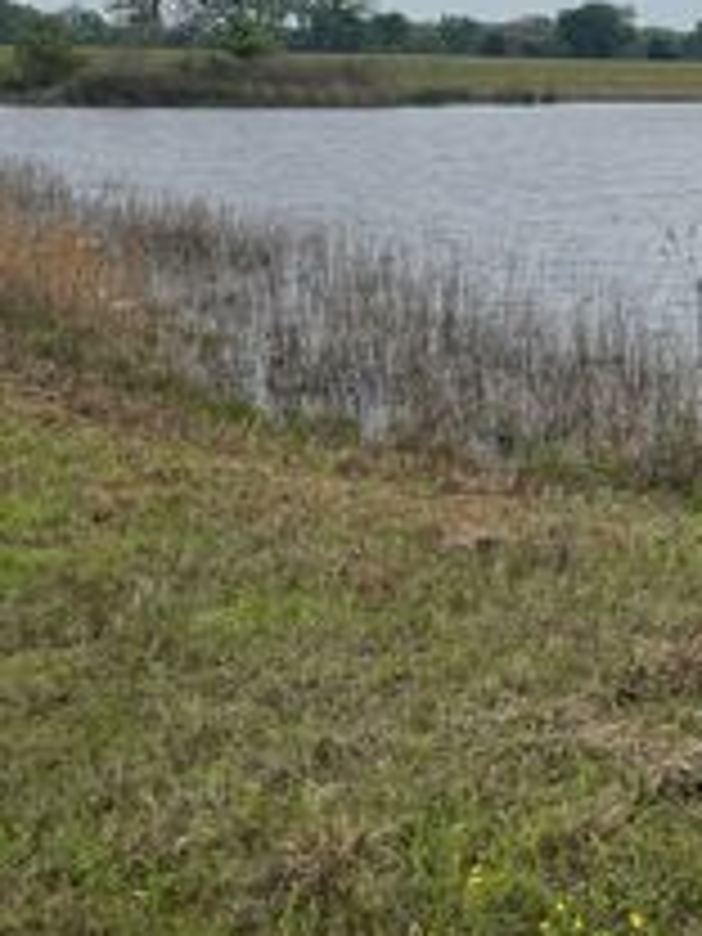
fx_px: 1622
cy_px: 169
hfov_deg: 20.8
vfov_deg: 31.2
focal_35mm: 60
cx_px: 1053
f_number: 1.6
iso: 32
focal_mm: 5.1
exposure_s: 1/4348
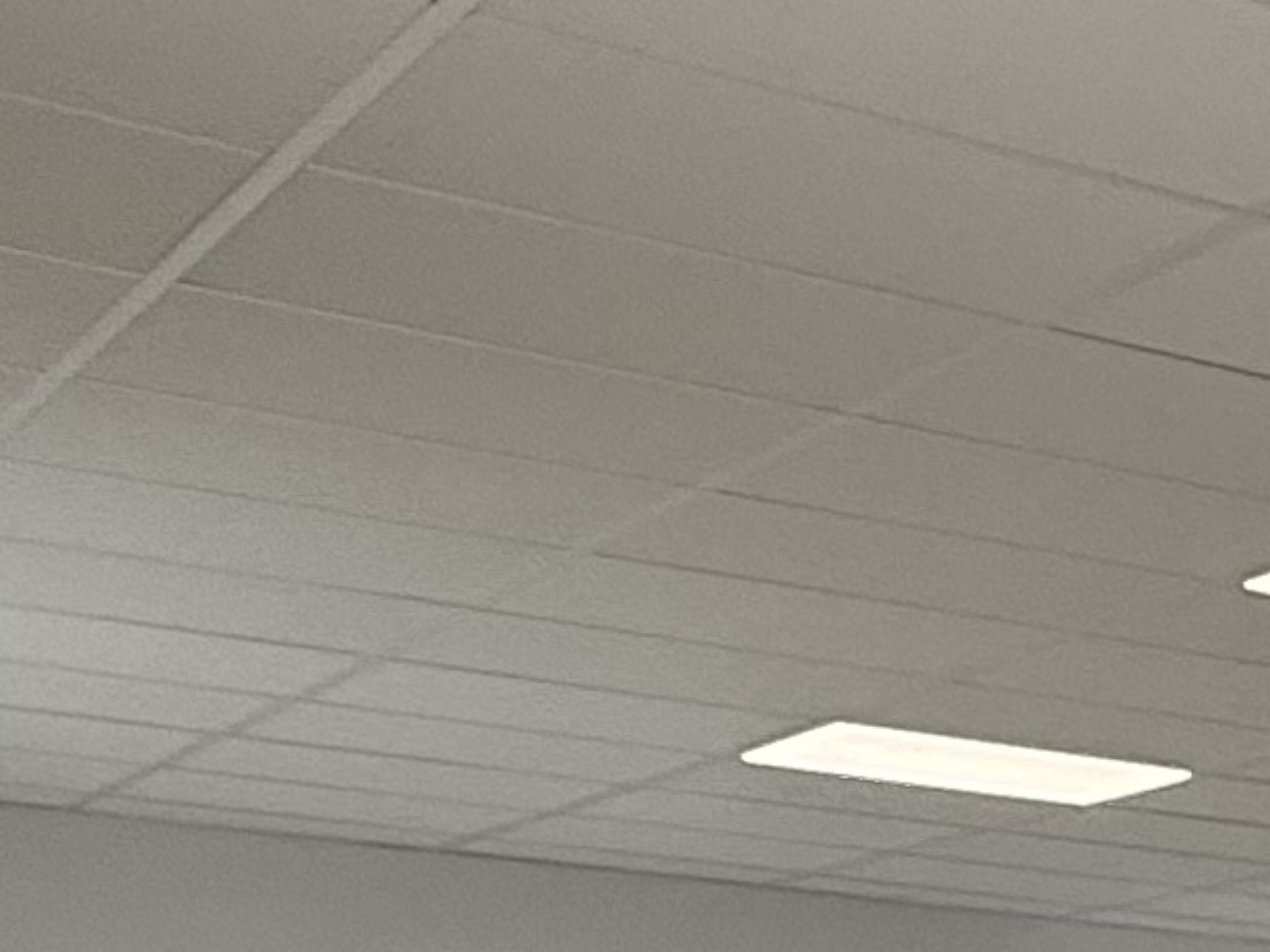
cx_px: 3458
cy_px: 1111
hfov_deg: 12.7
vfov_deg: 15.5
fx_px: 3374
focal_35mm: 92
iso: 64
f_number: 2.2
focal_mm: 2.22
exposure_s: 1/102
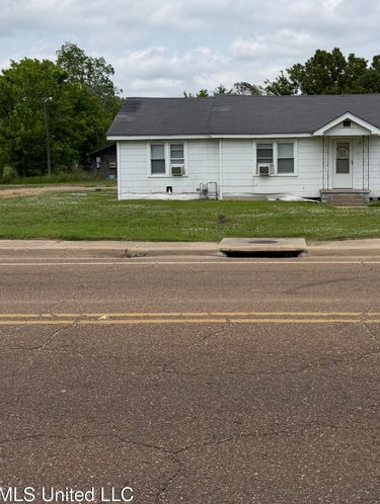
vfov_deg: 56.1
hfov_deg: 44.3
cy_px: 189
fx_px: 467
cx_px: 187
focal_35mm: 32
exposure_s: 1/6711
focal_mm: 6.76
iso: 80
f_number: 1.78
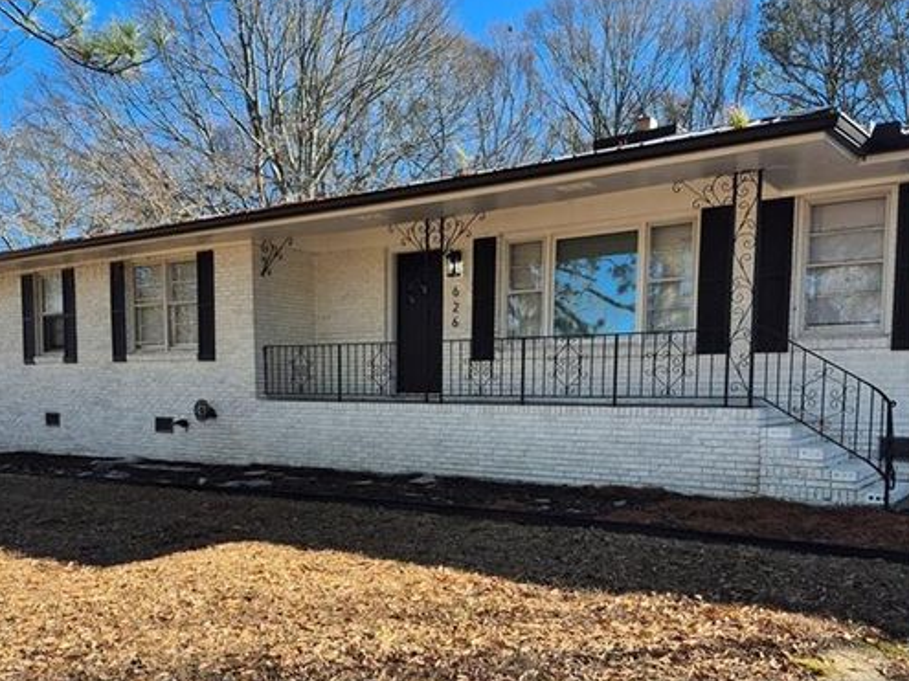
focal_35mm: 31
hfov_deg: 58.4
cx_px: 454
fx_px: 814
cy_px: 438
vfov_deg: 44.9
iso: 25
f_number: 1.8
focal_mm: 5.4
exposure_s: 1/610
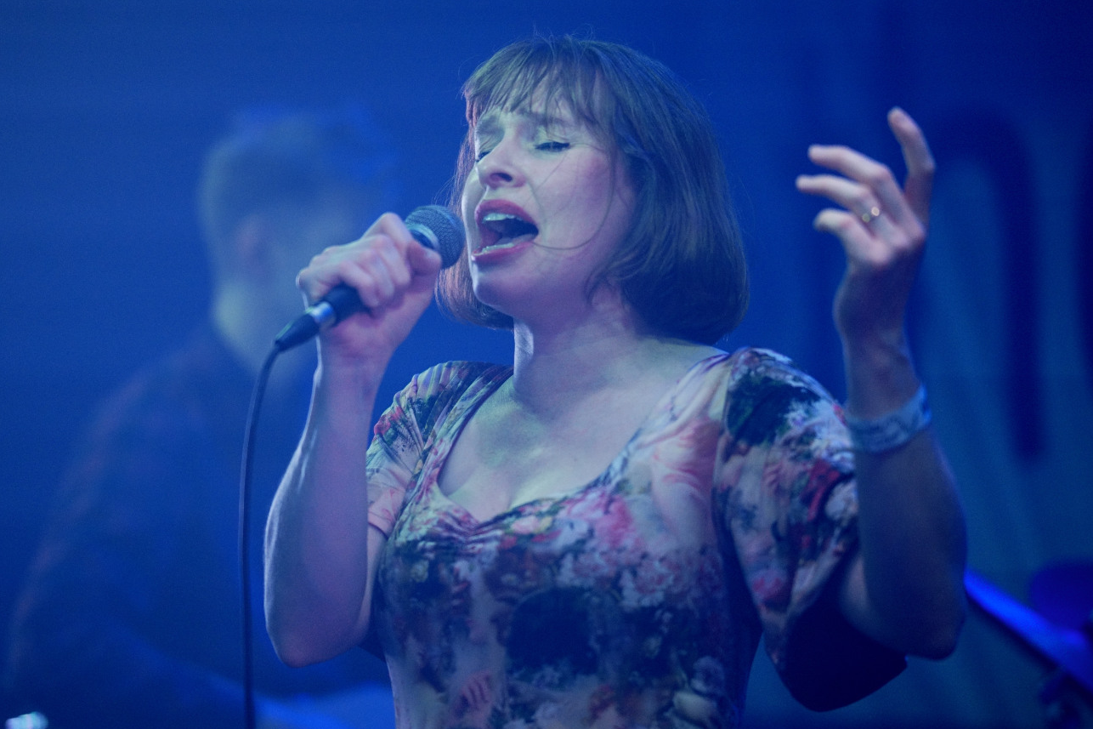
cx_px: 531
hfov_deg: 13.8
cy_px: 379
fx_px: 4513
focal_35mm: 149
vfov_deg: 9.2
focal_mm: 75
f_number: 1.2
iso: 800
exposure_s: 1/400
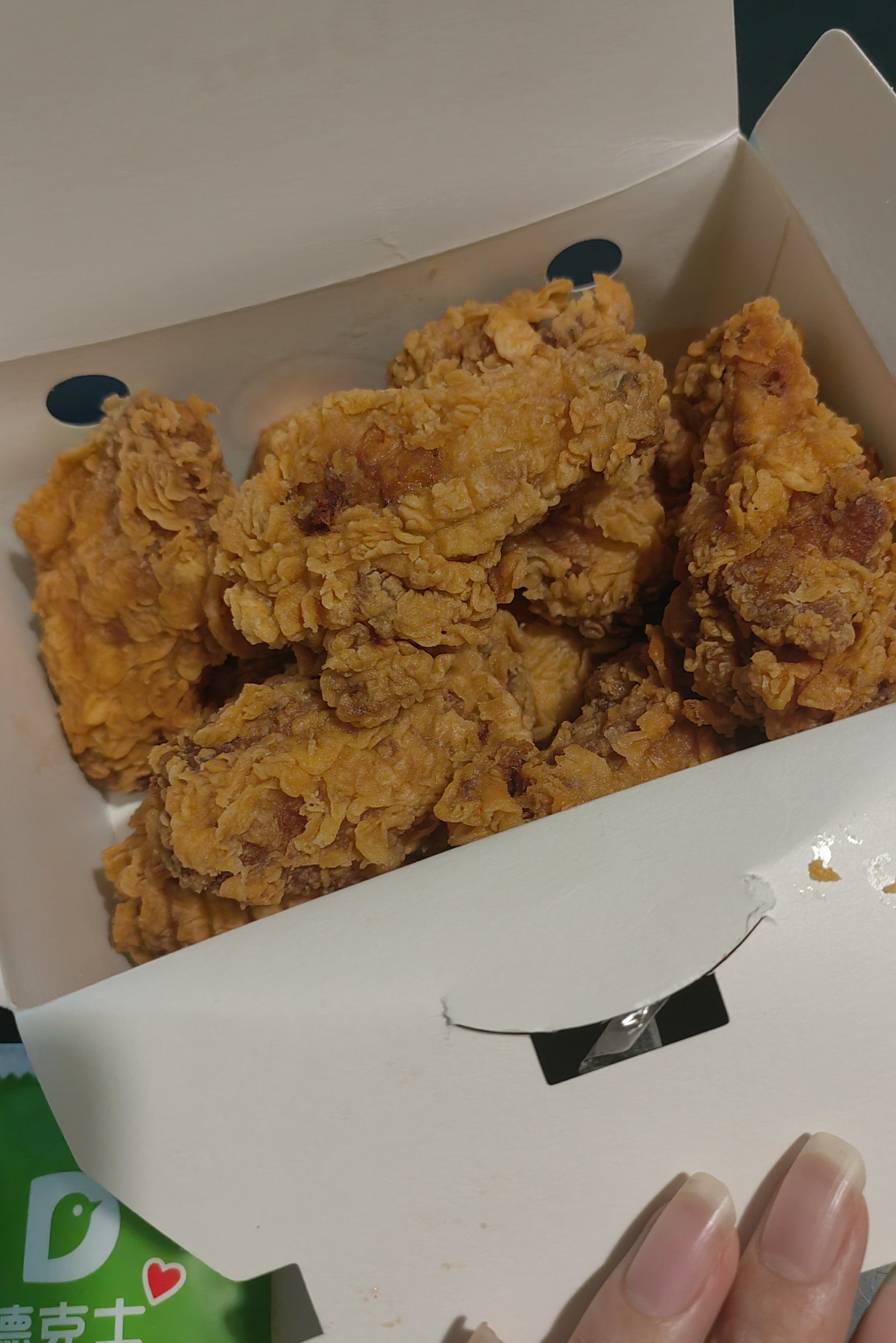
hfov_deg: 44.9
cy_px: 680
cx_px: 488
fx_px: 1082
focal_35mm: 29
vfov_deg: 63.7
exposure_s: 1/100
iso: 400
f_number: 1.9
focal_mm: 5.52
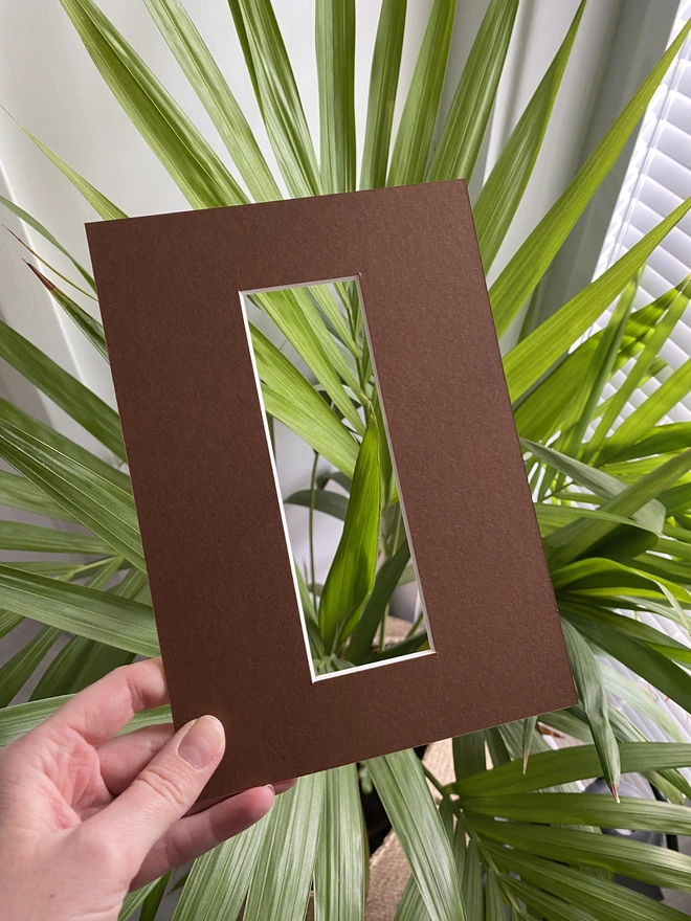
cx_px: 346
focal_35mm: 26
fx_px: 692
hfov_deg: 53.1
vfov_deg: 67.3
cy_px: 460
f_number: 1.8
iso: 160
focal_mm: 4.25
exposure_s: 1/60
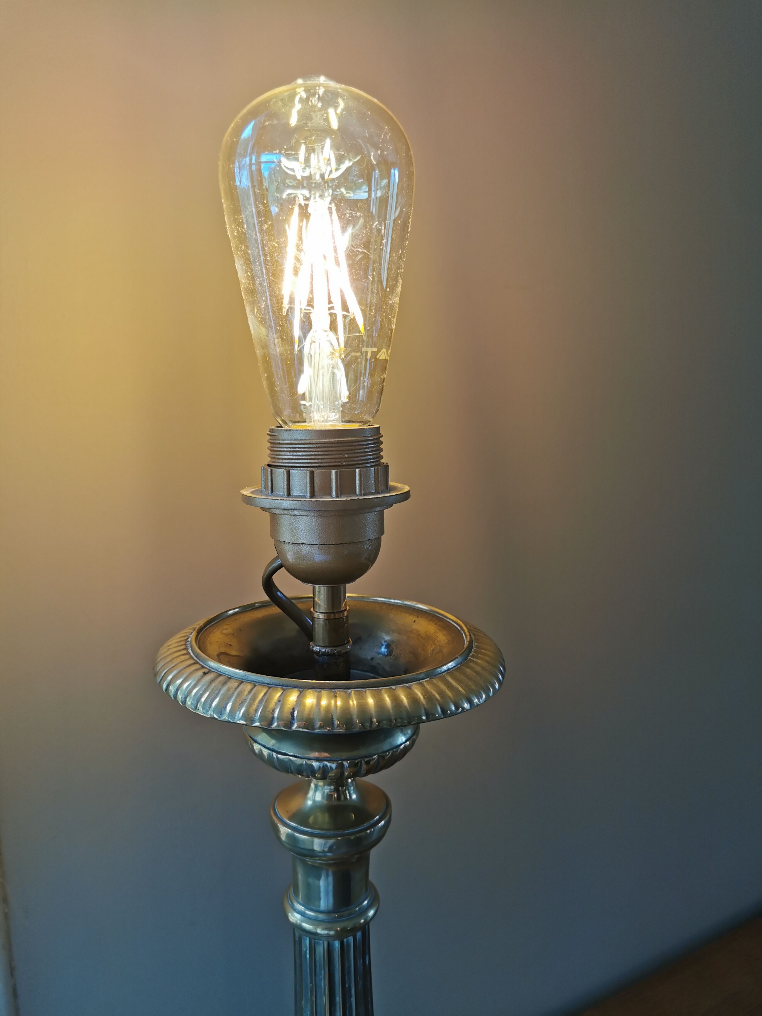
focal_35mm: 27
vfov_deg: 65.3
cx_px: 381
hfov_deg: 51.4
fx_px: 792
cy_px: 508
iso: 50
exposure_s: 1/164
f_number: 1.6
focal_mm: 5.56
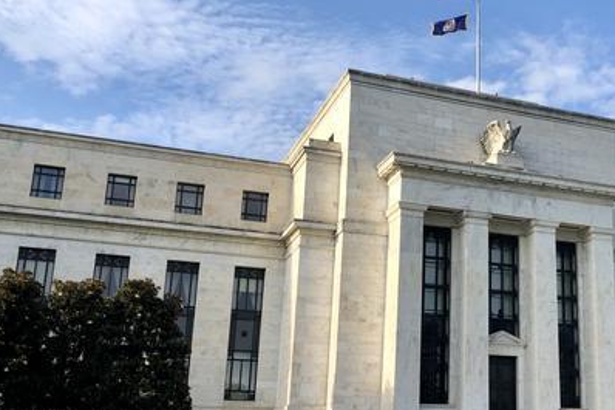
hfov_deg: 38.1
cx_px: 495
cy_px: 223
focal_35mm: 50
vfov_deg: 27.0
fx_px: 854
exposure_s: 1/1116
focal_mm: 3.99
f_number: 1.8
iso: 20
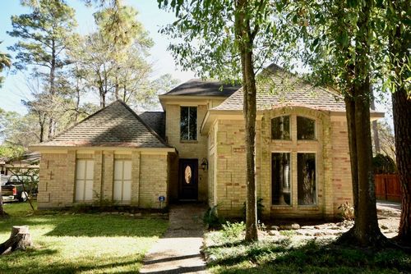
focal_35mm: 30
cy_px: 137
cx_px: 206
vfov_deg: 43.7
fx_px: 343
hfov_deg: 61.9
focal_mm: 20
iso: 400
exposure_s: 1/125
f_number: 7.1
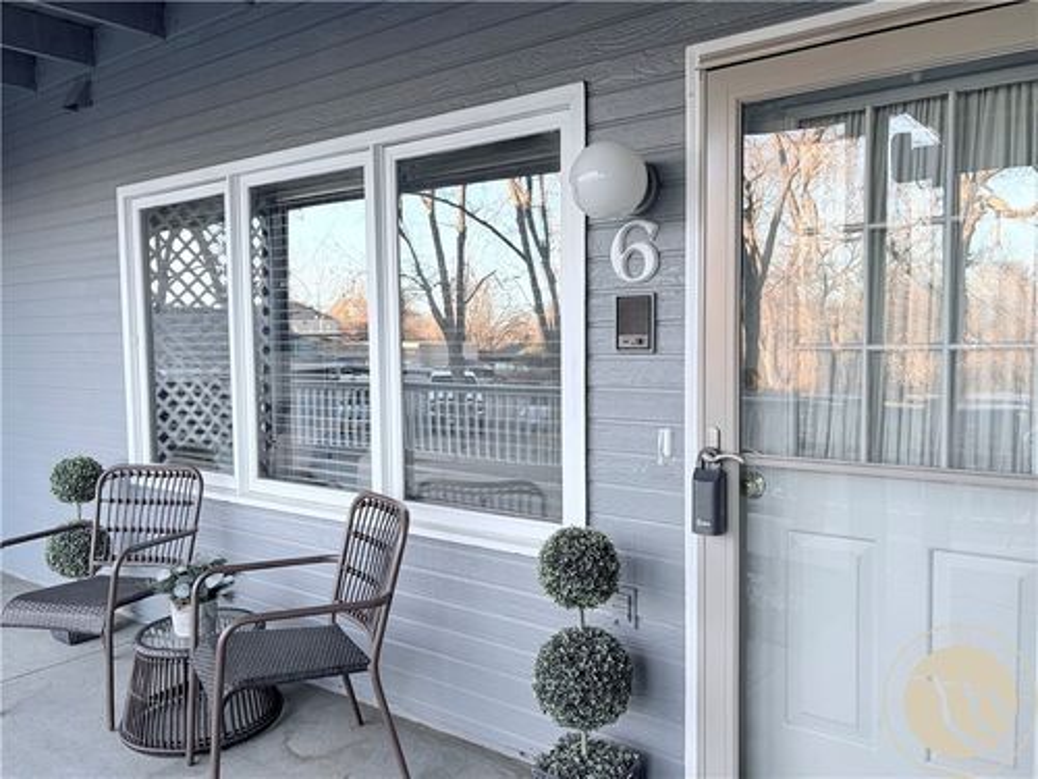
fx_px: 780
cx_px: 519
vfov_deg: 53.1
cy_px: 390
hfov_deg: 67.3
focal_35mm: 26
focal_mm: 5.96
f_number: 1.6
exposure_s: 1/154
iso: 64
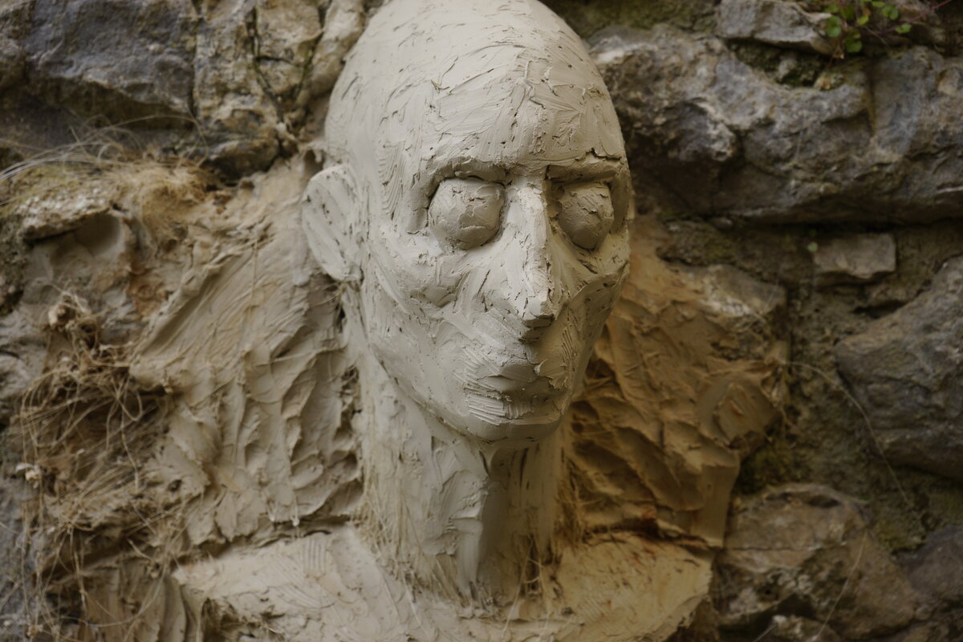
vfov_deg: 24.2
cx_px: 482
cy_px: 321
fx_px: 1498
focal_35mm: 56
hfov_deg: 35.6
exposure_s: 1/125
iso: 800
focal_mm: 56
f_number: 5.6
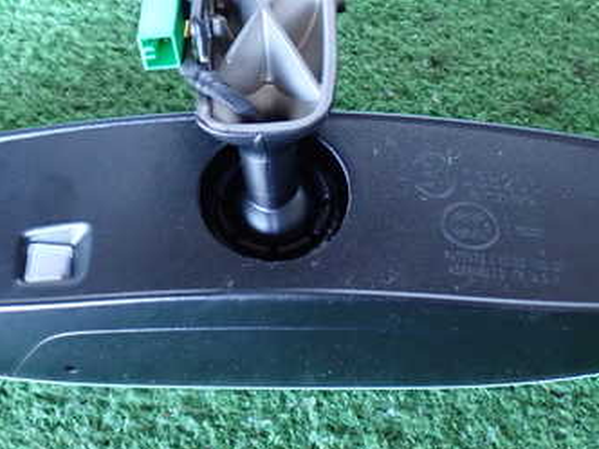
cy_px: 130
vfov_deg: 22.4
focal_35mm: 65
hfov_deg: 29.8
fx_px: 1125
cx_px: 278
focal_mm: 6.37
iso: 800
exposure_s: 1/30
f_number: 2.5
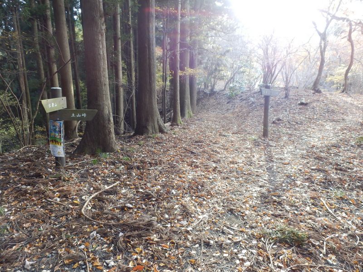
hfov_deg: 71.6
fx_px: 252
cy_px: 136
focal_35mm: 24
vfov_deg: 56.8
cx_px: 182
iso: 125
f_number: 3
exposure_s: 1/30
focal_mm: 4.2
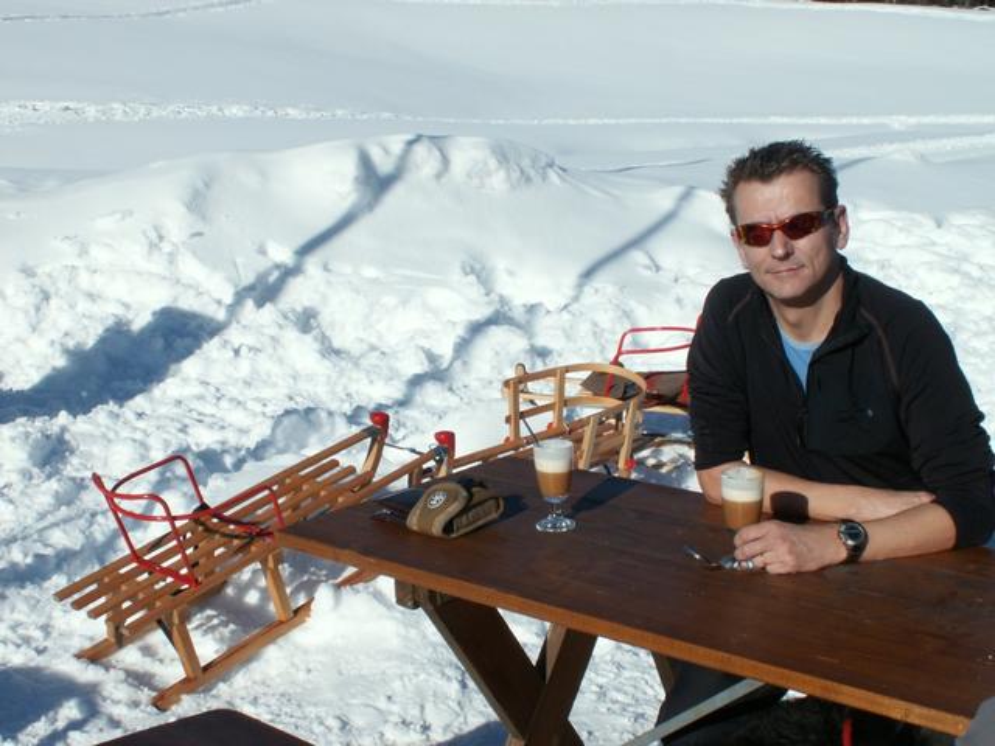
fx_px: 1523
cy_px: 373
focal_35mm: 53
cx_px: 498
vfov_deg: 27.5
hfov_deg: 36.2
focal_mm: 8.78
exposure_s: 1/320
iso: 50
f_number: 8
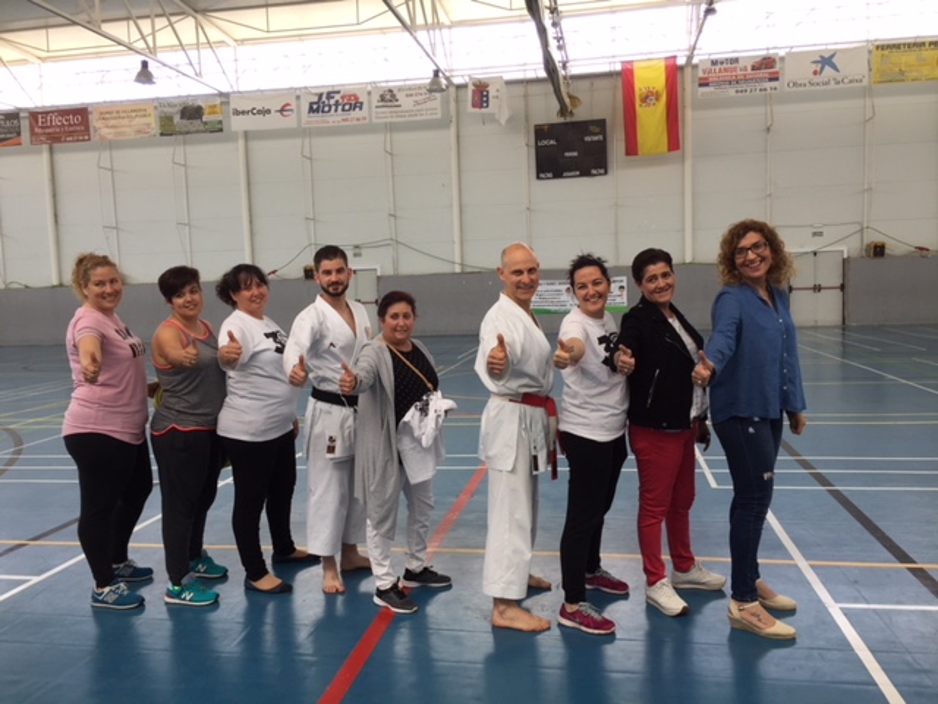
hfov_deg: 61.7
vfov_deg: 48.2
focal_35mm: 29
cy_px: 352
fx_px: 786
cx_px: 469
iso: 32
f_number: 2.2
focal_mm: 4.15
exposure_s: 1/100
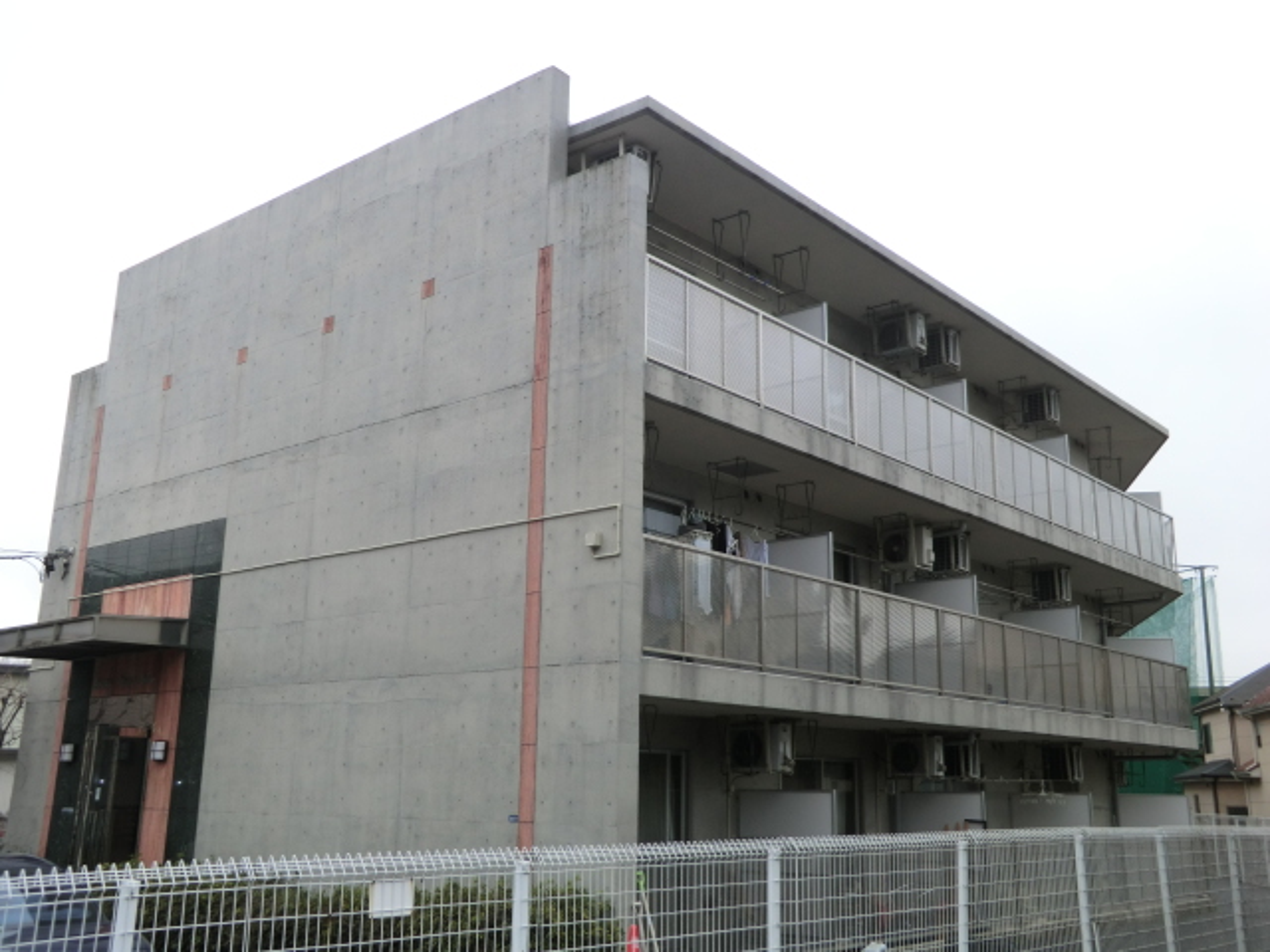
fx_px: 1247
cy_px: 476
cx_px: 635
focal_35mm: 34
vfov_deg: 41.8
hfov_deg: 54.0
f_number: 3.6
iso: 80
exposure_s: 1/250
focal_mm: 6.1
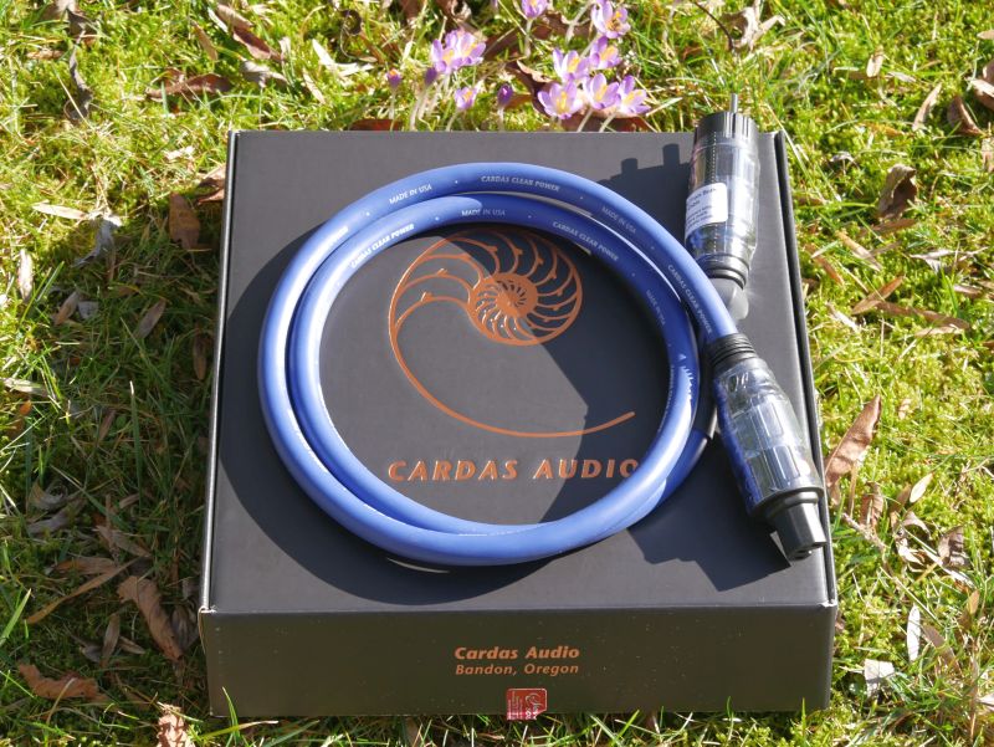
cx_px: 497
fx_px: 2126
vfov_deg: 19.9
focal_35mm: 74
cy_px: 374
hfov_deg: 26.3
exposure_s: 1/200
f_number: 5.6
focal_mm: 37
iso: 200
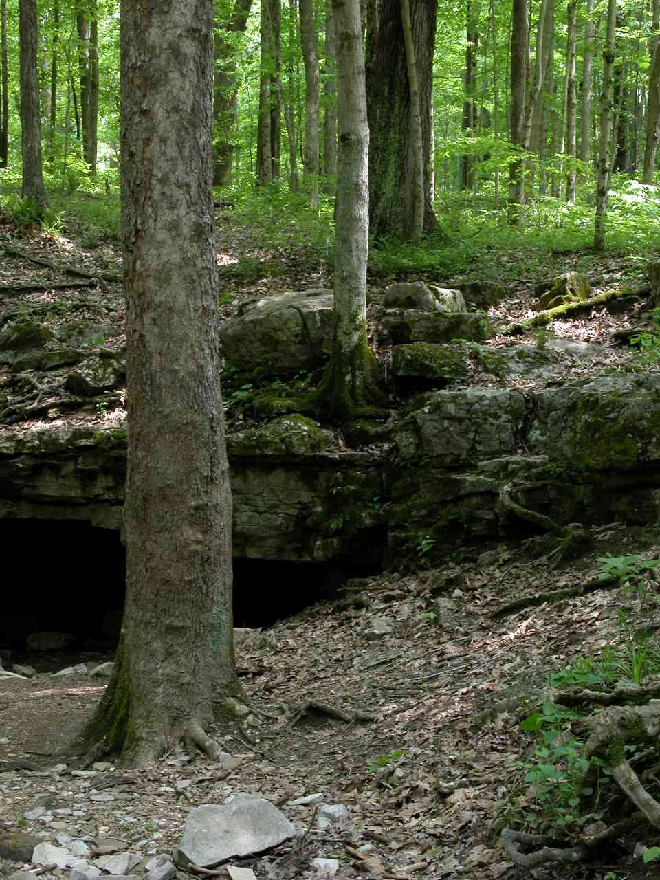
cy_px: 440
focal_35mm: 70
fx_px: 1780
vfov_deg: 27.8
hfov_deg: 21.0
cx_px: 330
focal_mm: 17.8
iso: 100
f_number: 7.4
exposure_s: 1/8.3
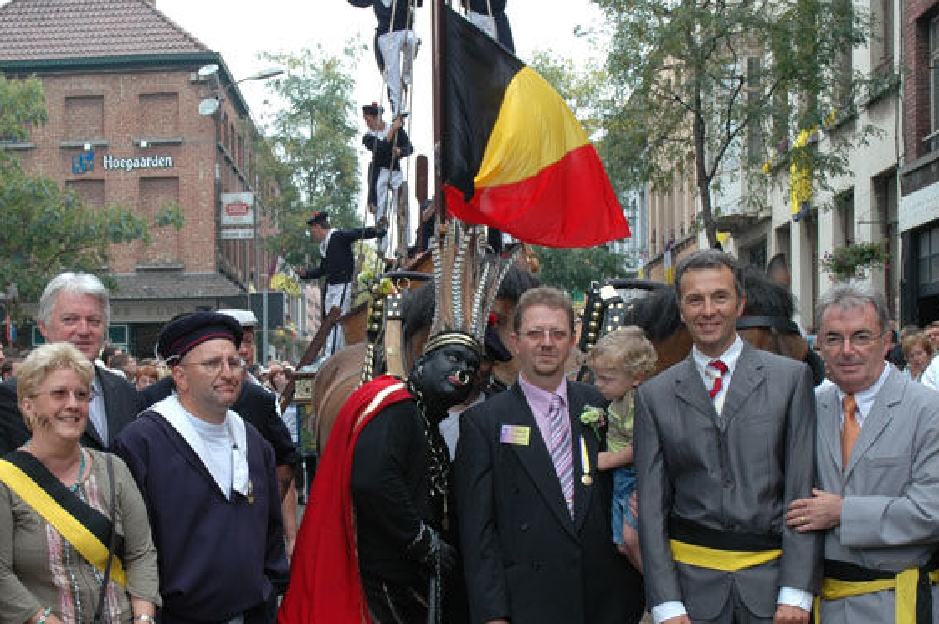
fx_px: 1504
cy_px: 388
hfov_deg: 34.6
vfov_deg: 23.4
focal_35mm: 58
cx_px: 398
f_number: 6.3
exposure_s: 1/80
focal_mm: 27
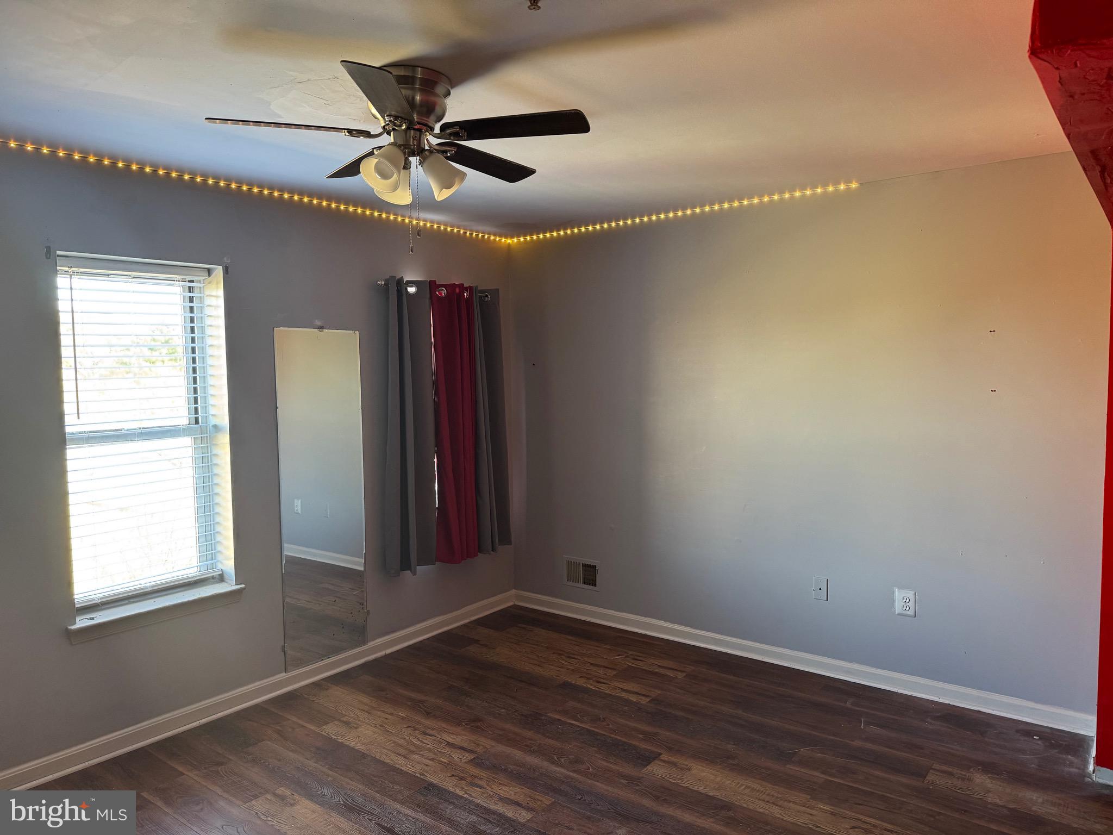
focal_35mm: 24
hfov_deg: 71.6
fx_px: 772
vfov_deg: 56.8
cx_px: 556
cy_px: 418
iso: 320
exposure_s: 1/60
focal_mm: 6.76
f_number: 1.78
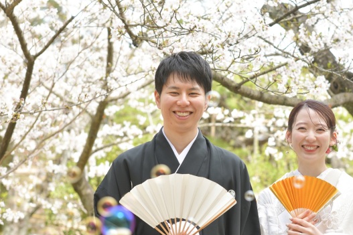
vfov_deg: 10.6
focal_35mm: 129
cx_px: 246
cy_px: 146
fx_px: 1264
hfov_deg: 15.8
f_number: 5.6
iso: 200
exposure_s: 1/250
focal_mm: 85
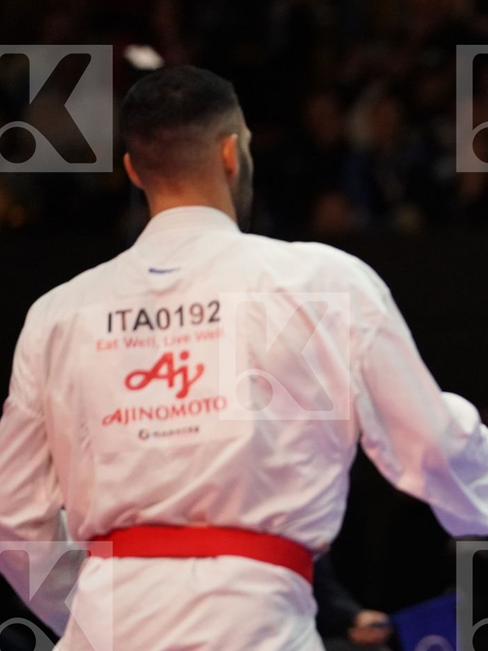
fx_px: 6256
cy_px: 356
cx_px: 522
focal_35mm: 333
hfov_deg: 4.5
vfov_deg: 5.9
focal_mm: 179
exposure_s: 1/1000
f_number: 2.8
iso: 6400
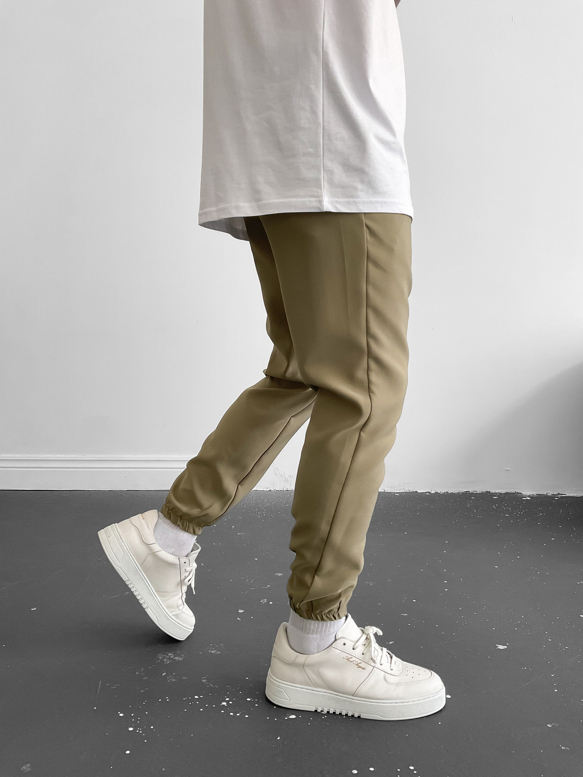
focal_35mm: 29
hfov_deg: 48.2
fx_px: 651
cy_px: 388
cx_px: 292
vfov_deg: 61.7
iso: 40
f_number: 1.8
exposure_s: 1/120
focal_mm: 3
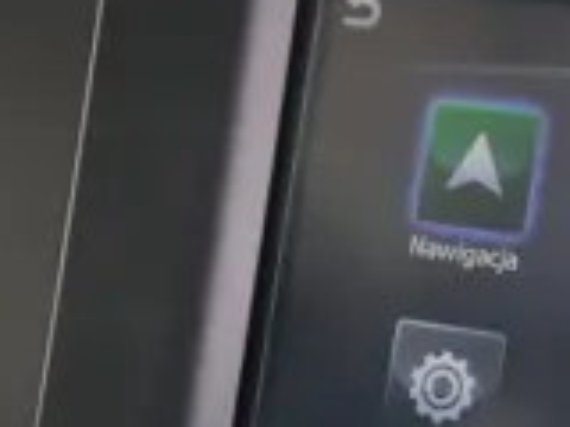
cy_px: 395
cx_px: 752
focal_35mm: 188
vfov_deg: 7.9
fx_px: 3096
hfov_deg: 10.3
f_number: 4
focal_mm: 32.9
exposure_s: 1/100
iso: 320
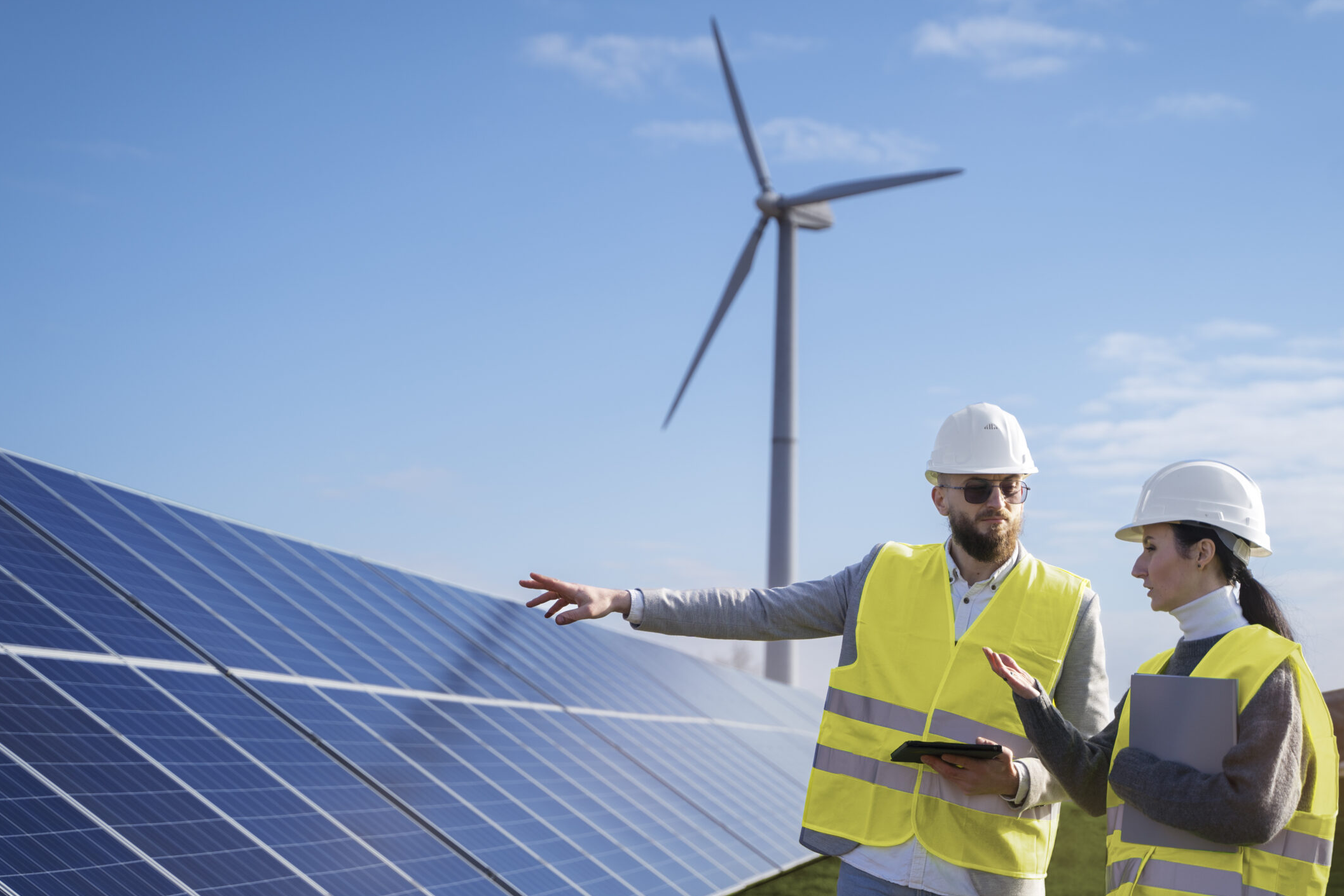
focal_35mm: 63
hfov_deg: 31.9
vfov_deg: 21.6
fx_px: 2352
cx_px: 675
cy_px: 506
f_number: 3.2
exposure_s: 1/1600
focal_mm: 52
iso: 100
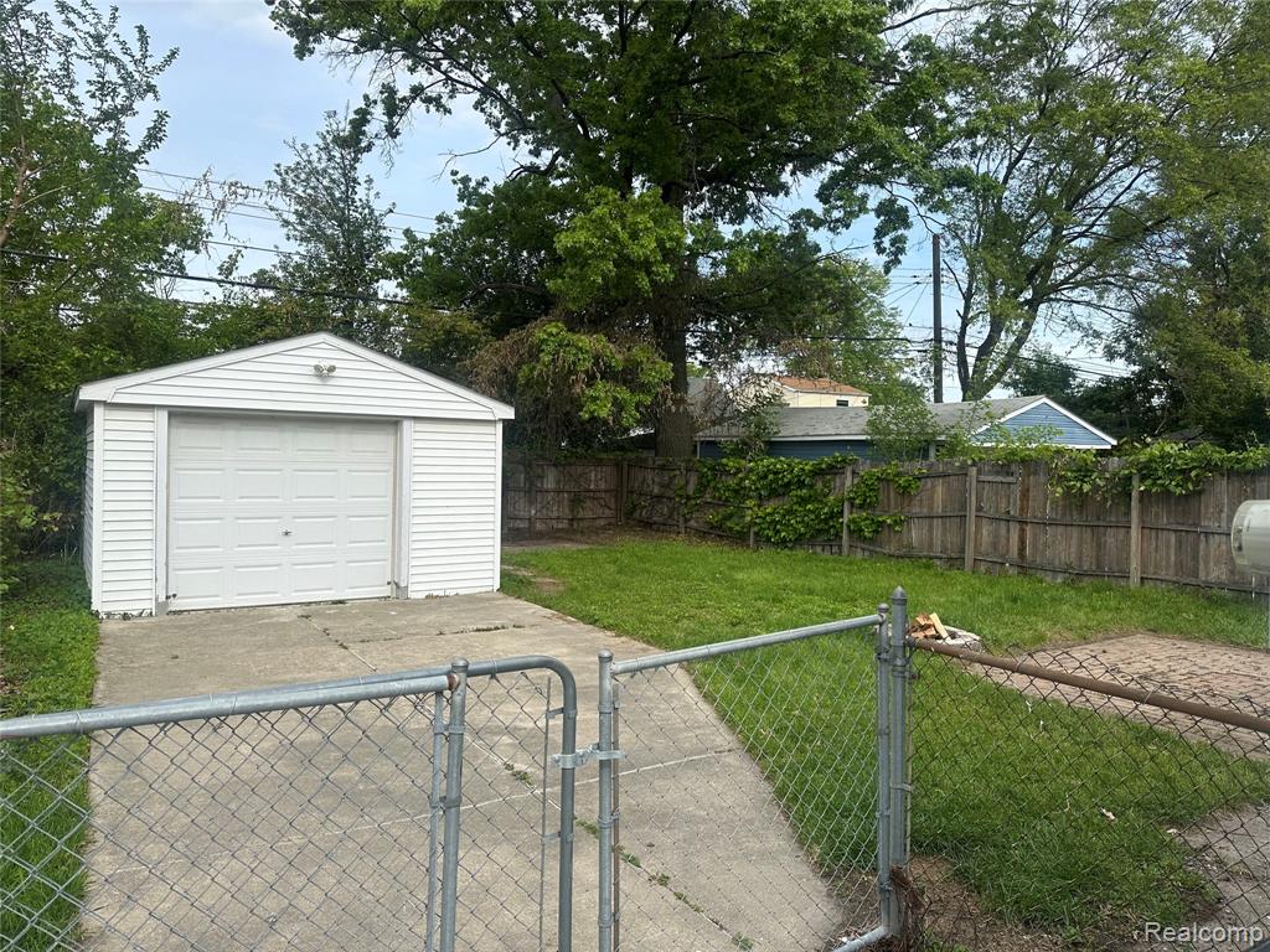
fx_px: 881
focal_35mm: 24
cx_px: 635
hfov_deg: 71.6
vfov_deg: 56.8
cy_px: 476
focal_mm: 6.86
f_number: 1.78
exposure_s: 1/2732
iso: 80
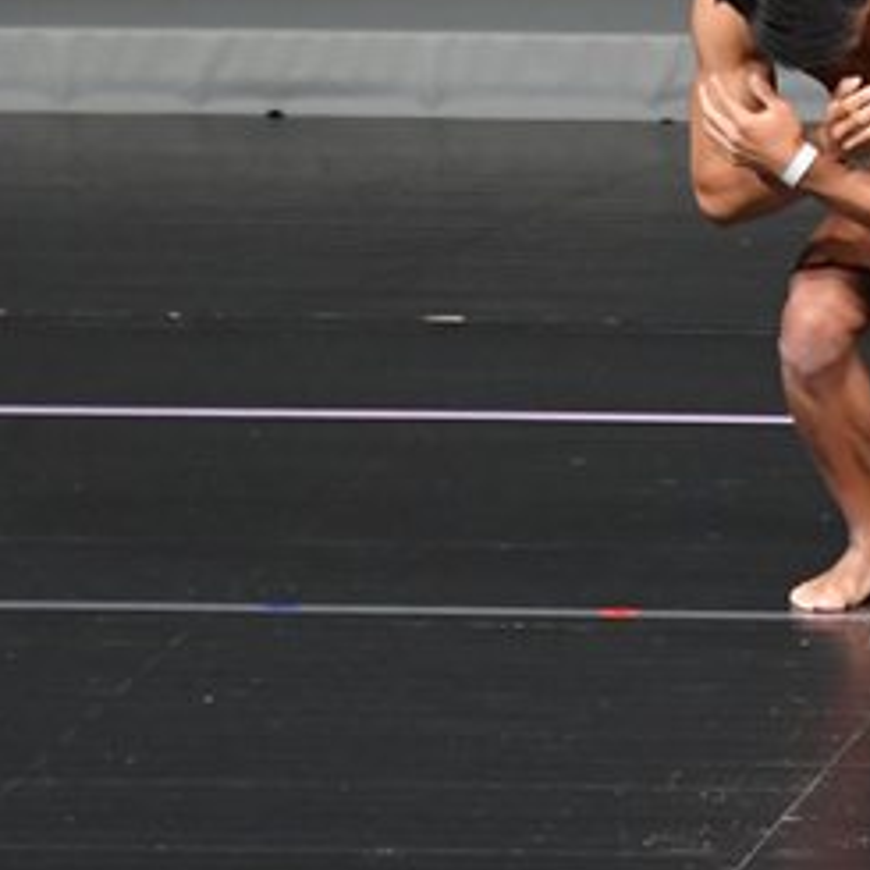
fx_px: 21809
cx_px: 1167
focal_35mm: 767
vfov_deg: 2.3
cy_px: 32
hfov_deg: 2.3
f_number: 5.6
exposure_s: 1/400
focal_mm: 190
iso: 4000
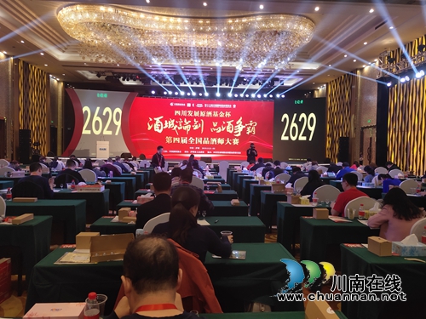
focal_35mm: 29
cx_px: 213
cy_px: 160
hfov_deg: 61.7
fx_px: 357
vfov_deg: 48.2
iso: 224
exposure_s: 1/100
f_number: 1.8
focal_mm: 4.27
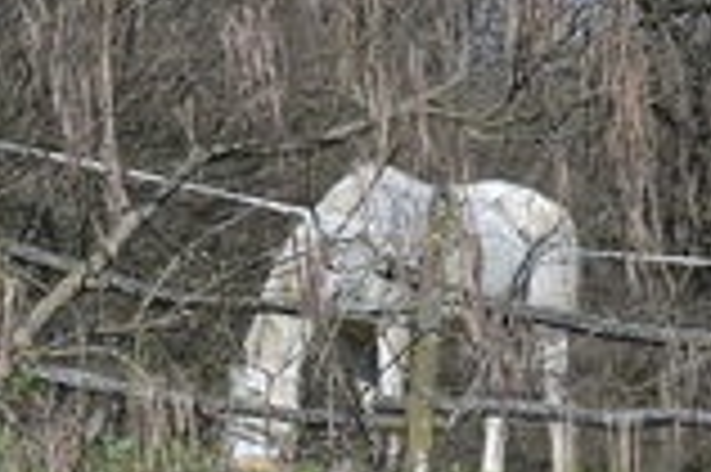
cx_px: -1354
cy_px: 465
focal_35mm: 298
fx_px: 5879
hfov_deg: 6.4
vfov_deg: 4.6
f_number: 8
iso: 200
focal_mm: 47
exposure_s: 1/500
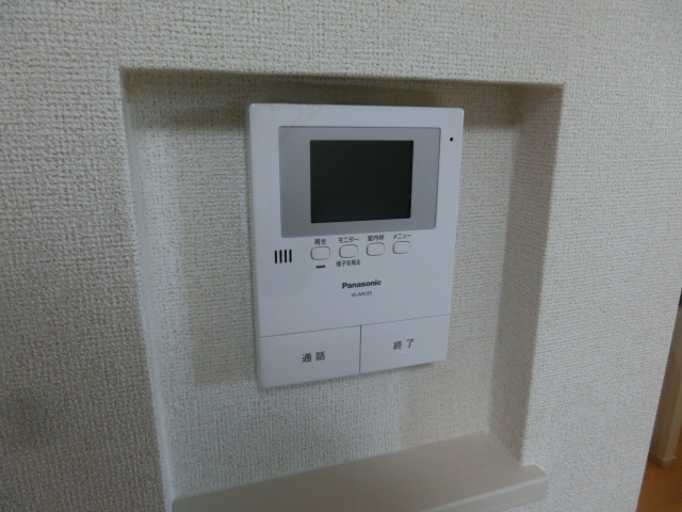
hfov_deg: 71.6
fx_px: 473
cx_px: 341
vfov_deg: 56.8
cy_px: 256
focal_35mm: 24
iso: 200
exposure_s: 1/125
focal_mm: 4.24
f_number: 3
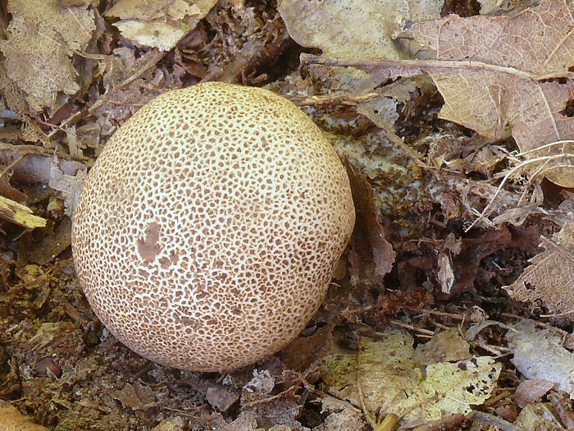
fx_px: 1144
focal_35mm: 69
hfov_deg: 28.2
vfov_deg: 21.3
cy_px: 216
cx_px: 287
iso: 100
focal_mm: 14.6
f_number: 11
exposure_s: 2
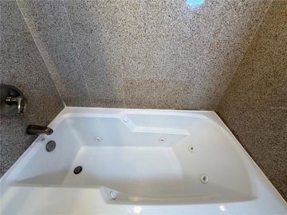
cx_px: 144
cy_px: 108
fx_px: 116
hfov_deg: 102.1
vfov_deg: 85.7
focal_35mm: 14
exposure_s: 1/120
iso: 200
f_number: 2.2
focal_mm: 2.22
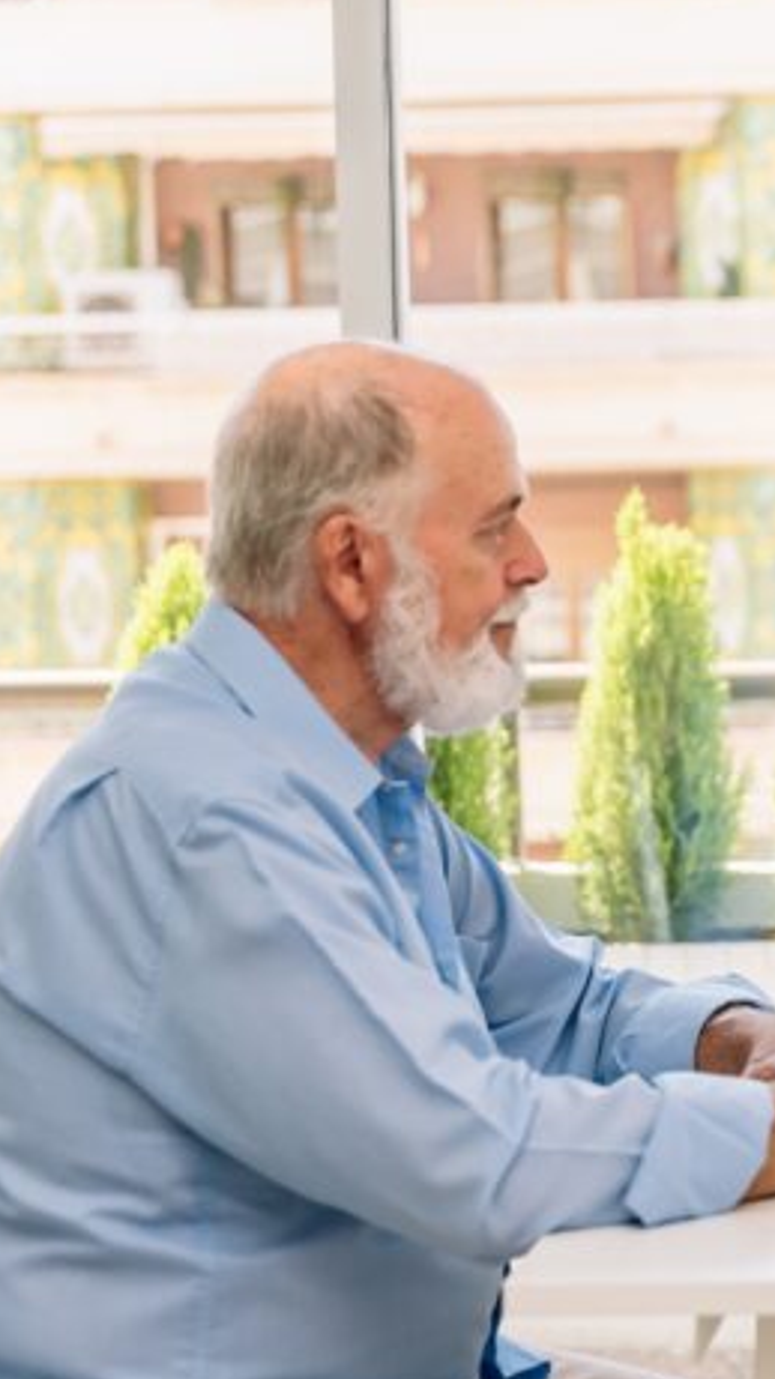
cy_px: 728
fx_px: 3510
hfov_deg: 12.1
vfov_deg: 22.2
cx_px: 1071
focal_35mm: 96
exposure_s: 1/640
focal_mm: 55
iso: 250
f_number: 2.8
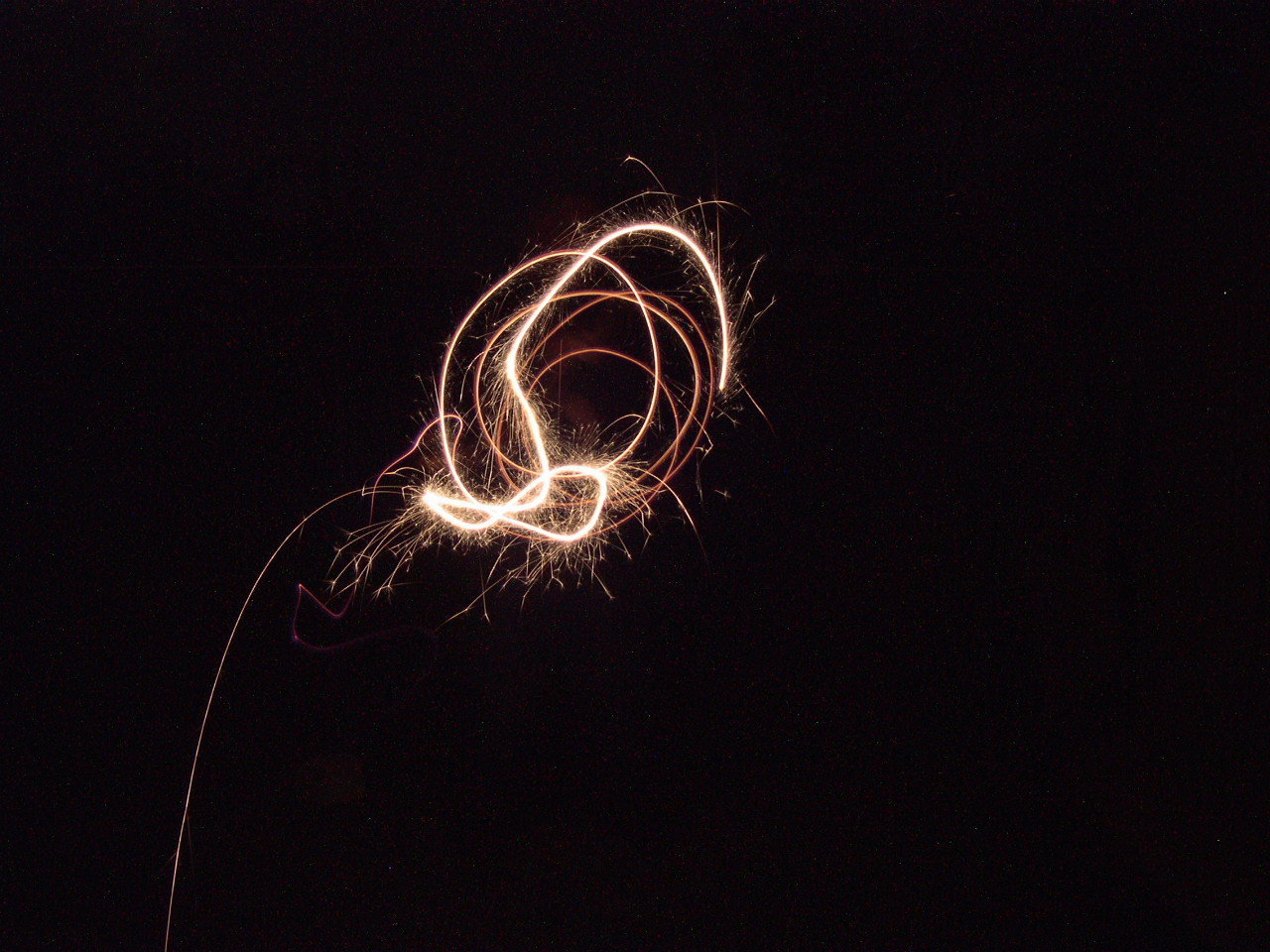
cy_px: 476
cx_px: 635
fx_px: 1394
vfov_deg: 37.7
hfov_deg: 49.0
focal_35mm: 38
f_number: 7.6
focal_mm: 8
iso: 100
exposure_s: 8
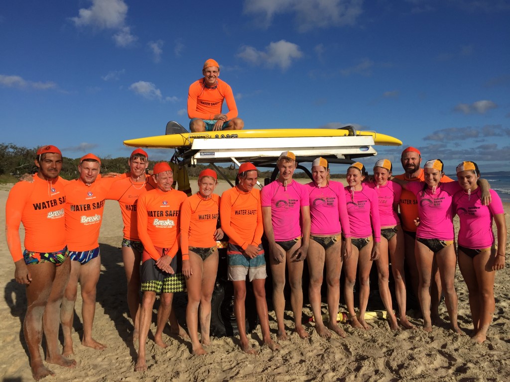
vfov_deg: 48.2
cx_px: 255
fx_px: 427
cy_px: 191
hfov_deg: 61.7
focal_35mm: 29
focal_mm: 4.15
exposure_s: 1/4405
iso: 32
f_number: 2.2
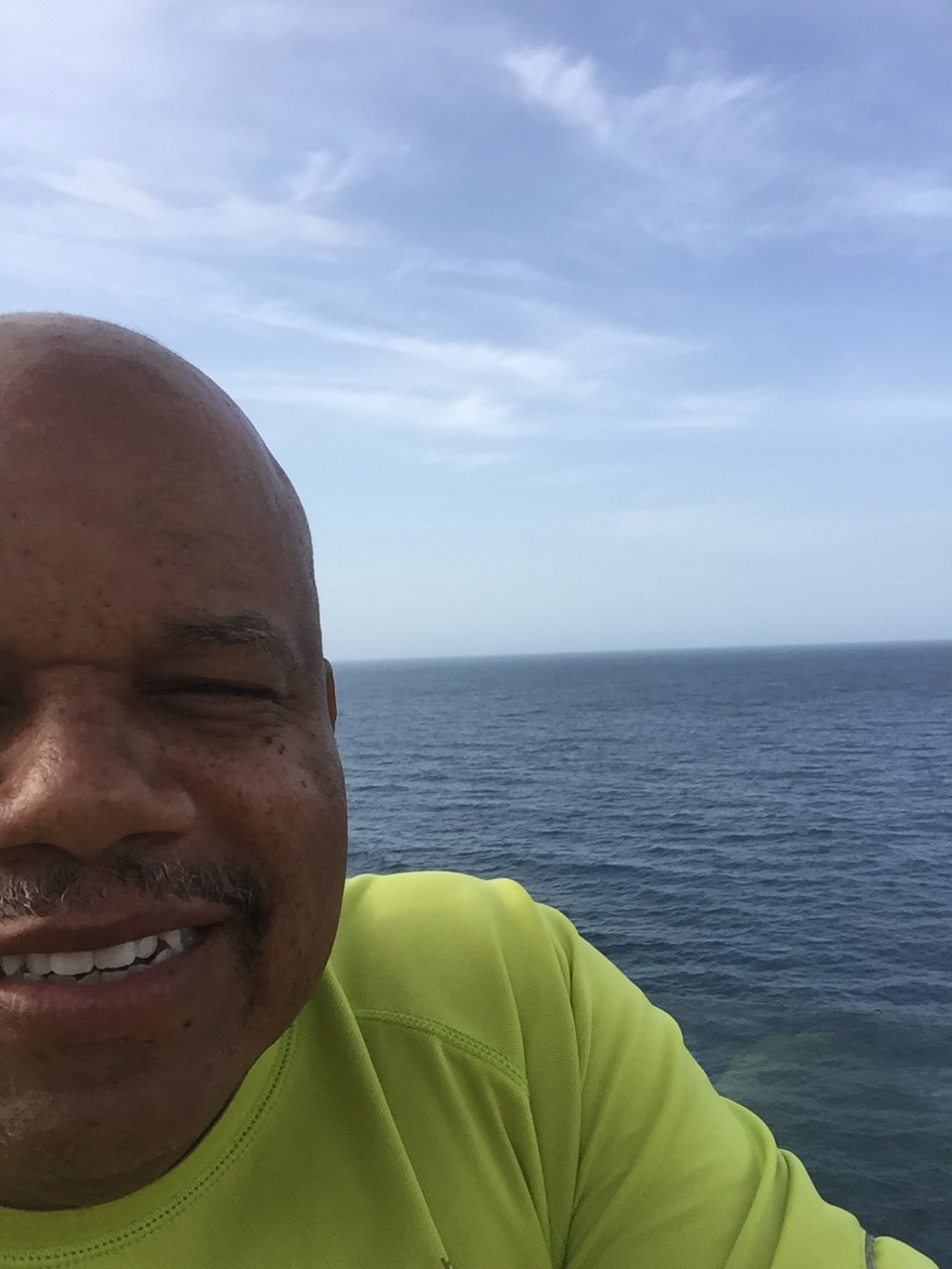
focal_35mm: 31
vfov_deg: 58.4
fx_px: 1137
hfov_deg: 45.4
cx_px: 476
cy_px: 634
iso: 32
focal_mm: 2.65
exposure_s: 1/1238
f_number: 2.2
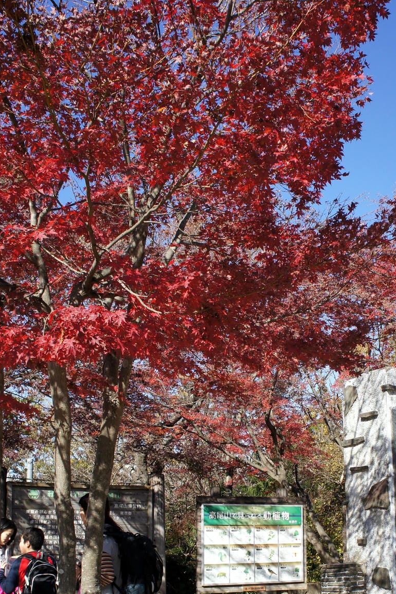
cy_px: 419
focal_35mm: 47
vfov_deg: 41.1
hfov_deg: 28.4
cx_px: 276
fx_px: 776
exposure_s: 1/320
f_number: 8
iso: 200
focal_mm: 20
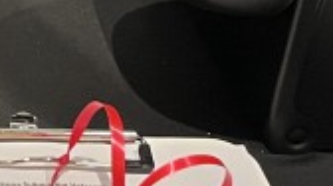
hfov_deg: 11.4
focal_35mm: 173
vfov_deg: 6.9
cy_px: -101
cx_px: -301
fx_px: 1526
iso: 250
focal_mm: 5.1
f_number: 1.6
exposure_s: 1/60
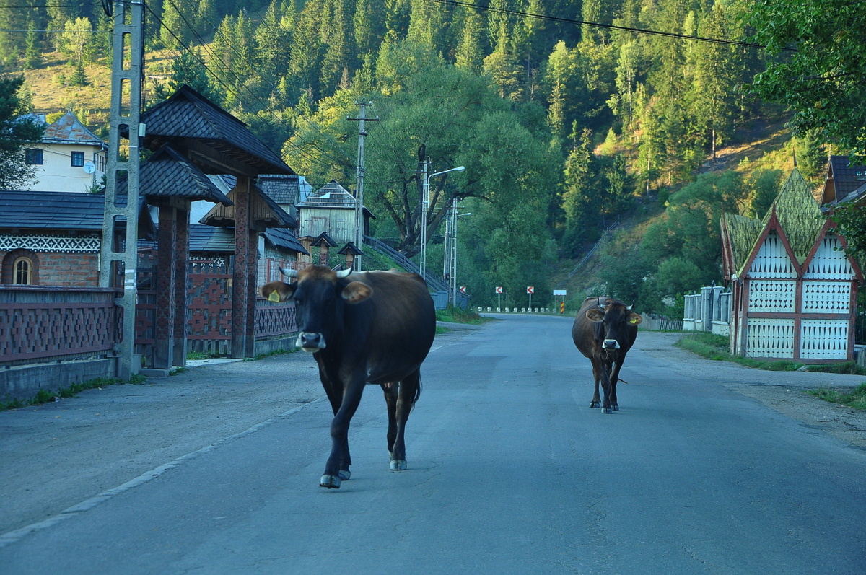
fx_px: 1874
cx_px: 433
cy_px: 288
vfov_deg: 17.4
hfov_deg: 26.0
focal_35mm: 78
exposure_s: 1/100
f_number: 5
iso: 400
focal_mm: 52
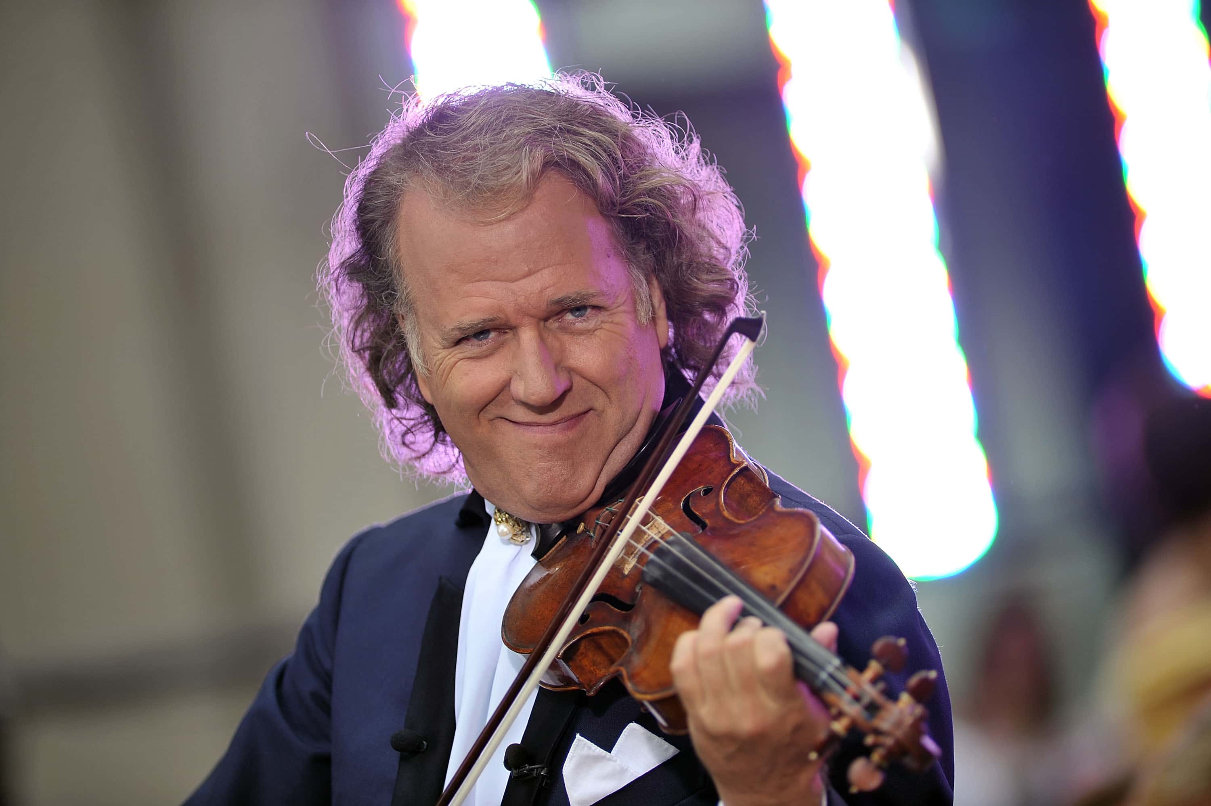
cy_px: 403
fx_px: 10086
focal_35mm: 300
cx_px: 606
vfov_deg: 4.6
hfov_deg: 6.9
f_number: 2.8
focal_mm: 300
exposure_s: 1/640
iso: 320
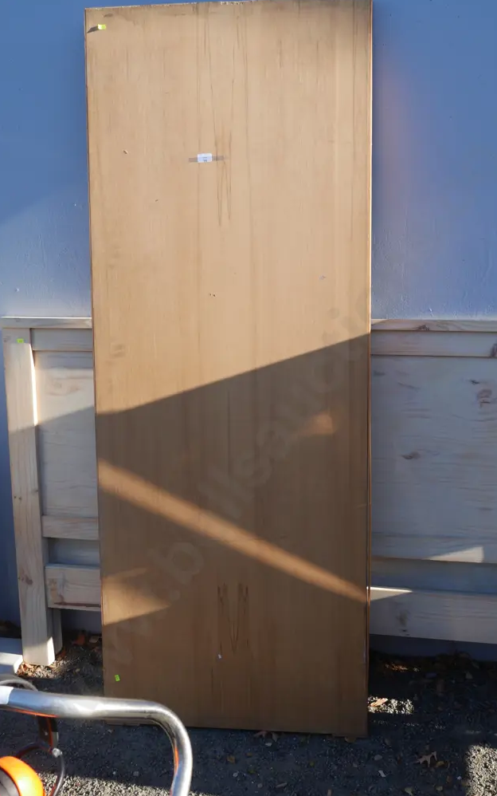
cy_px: 400
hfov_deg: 34.3
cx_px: 303
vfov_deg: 52.7
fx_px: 802
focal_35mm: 37
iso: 200
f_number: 5.6
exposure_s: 1/250
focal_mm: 17
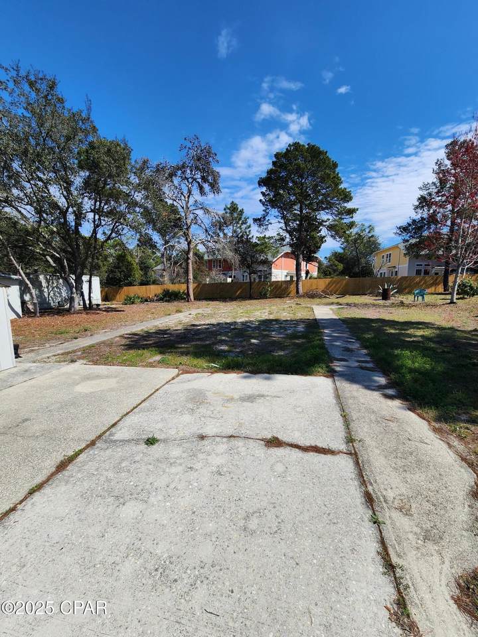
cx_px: 239
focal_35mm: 13
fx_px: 239
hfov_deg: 89.9
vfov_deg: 106.2
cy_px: 318
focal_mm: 2.2
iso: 50
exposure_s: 1/2503
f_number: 2.2
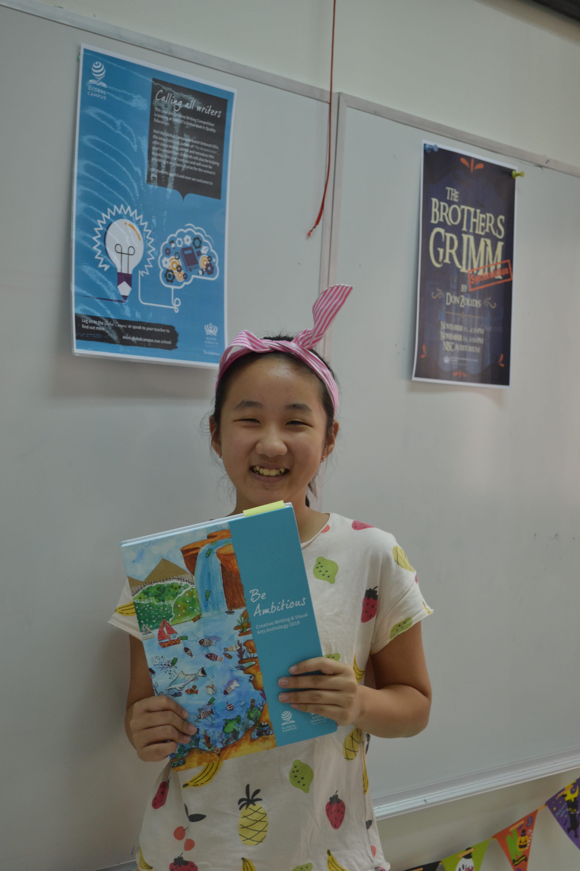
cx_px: 290
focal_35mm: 57
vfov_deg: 35.1
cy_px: 436
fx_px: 1377
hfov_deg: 23.8
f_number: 5
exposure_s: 1/50
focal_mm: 38
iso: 400
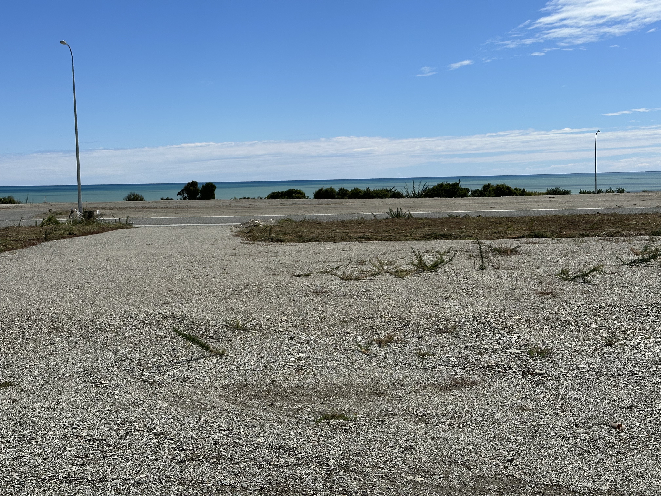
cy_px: 248
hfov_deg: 39.7
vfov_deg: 30.3
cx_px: 330
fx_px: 917
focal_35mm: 48
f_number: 1.78
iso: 64
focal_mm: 6.86
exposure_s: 1/8929
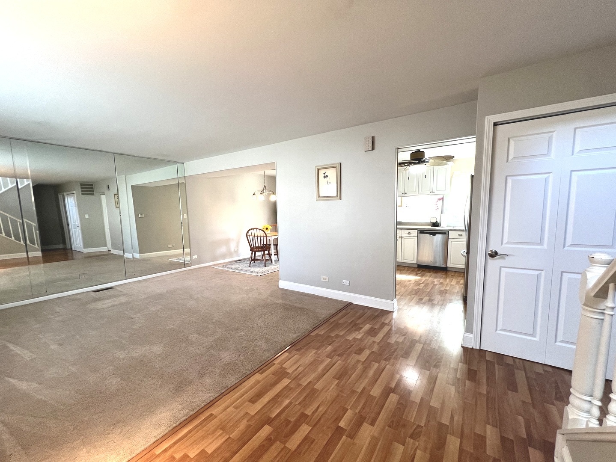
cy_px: 231
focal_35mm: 13
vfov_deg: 89.9
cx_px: 308
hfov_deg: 106.2
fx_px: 231
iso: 125
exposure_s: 1/60
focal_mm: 1.57
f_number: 1.8
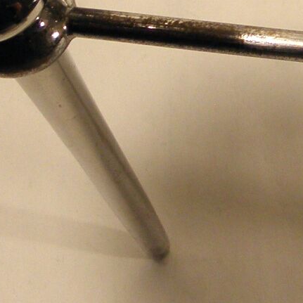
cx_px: 523
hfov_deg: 11.2
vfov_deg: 11.3
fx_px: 1456
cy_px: -191
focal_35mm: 147
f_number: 3.5
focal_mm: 5
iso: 100
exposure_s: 1/60
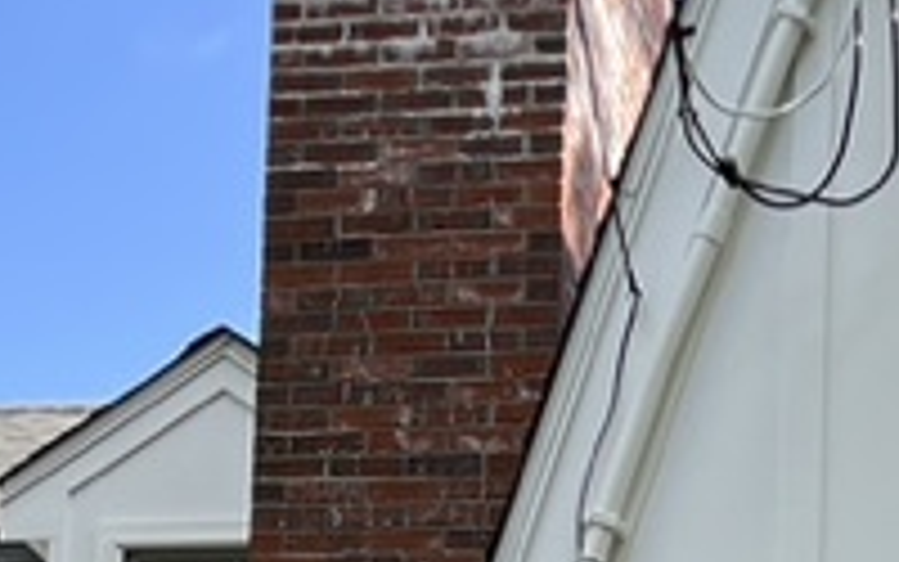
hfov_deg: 14.8
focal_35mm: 141
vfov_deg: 8.7
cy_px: 1160
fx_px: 3455
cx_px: 701
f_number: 1.5
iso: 50
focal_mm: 5.7
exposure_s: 1/965
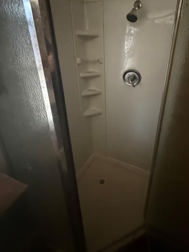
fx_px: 131
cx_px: 119
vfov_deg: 86.5
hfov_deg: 70.4
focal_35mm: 18
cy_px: 99
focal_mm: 2.22
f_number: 2.2
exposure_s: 1/30
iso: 1600
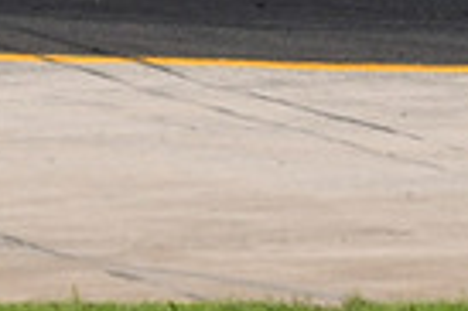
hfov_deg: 0.7
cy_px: -376
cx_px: 301
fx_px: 36525
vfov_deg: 0.5
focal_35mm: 2813
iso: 500
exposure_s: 1/640
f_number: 13
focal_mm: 320
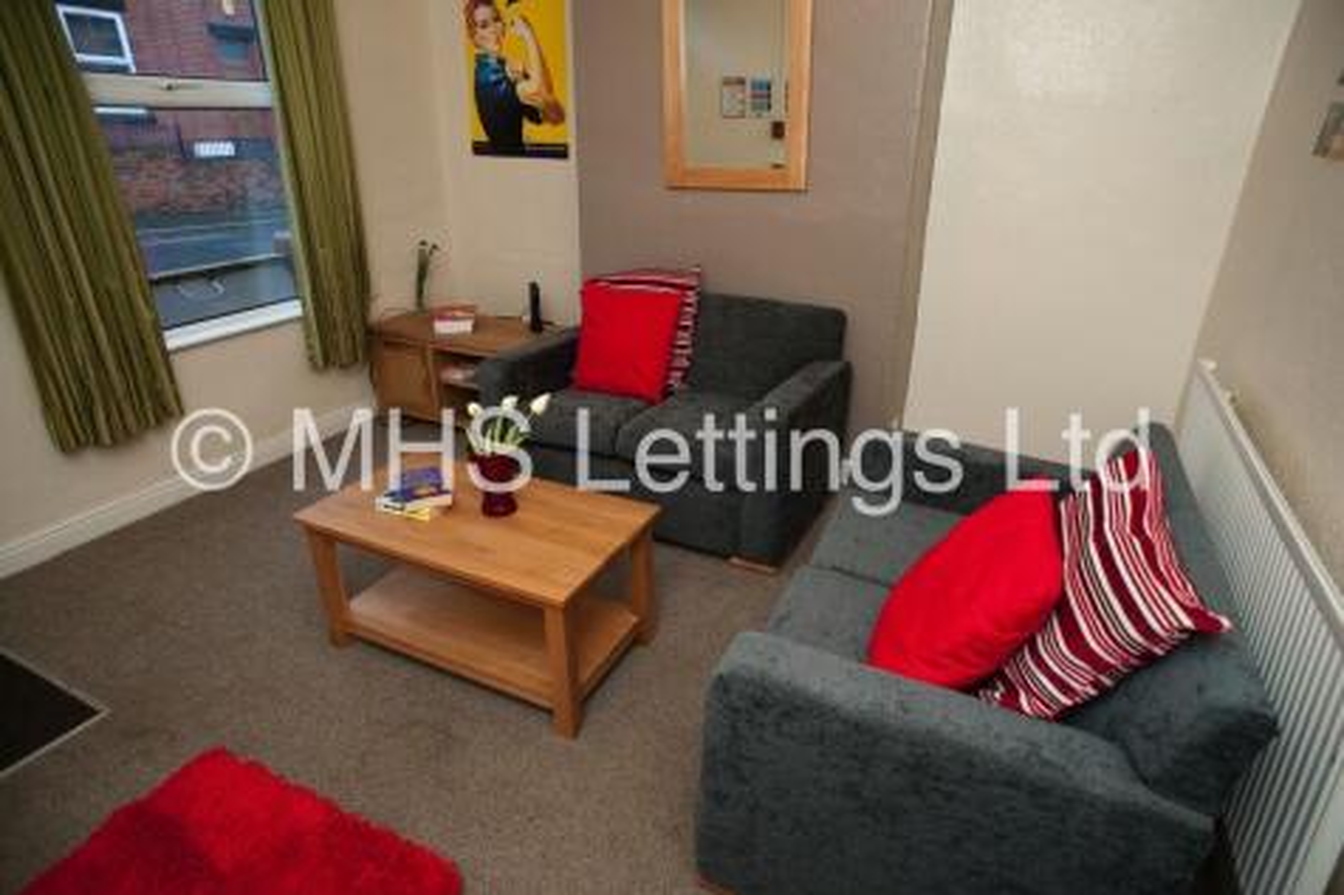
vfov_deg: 61.9
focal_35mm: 20
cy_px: 448
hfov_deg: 84.0
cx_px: 672
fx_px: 746
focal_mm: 20
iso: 400
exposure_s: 1/50
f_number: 4
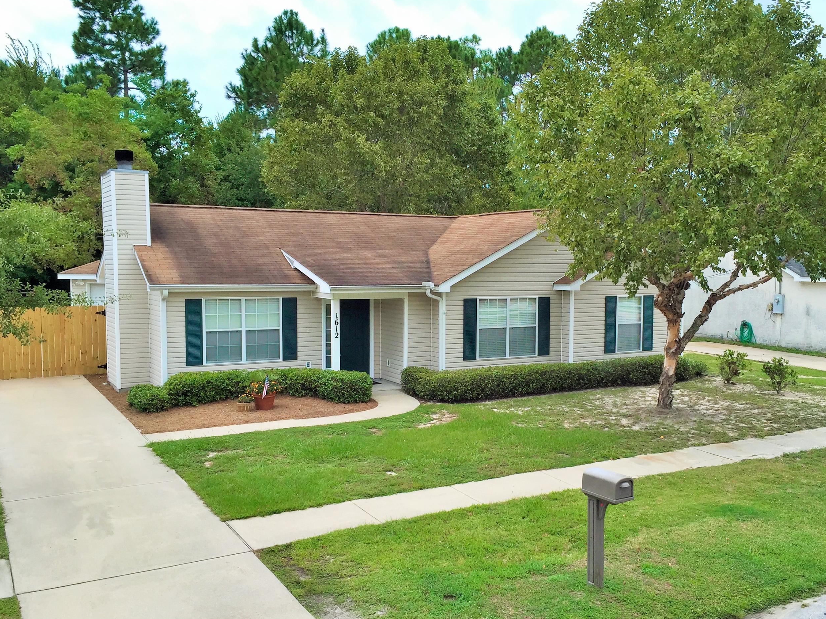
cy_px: 342
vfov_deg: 40.6
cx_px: 481
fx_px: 835
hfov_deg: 52.4
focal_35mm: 35
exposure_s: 1/682
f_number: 2.2
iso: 32
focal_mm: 4.15
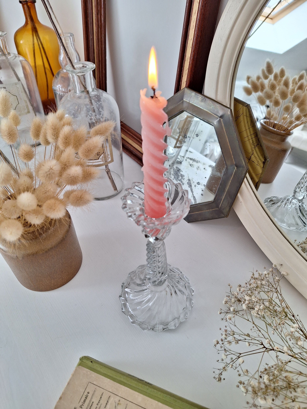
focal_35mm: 23
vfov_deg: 73.9
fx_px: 272
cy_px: 204
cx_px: 154
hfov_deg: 58.9
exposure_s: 1/100
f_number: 1.8
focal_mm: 5.54
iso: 40
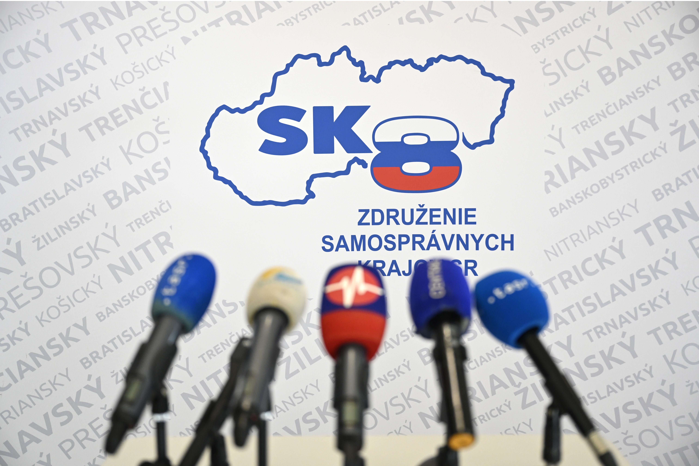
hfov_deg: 48.5
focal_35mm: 40
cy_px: 233
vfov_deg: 33.4
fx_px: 777
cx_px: 350
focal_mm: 40
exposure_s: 1/640
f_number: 2.8
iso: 3200
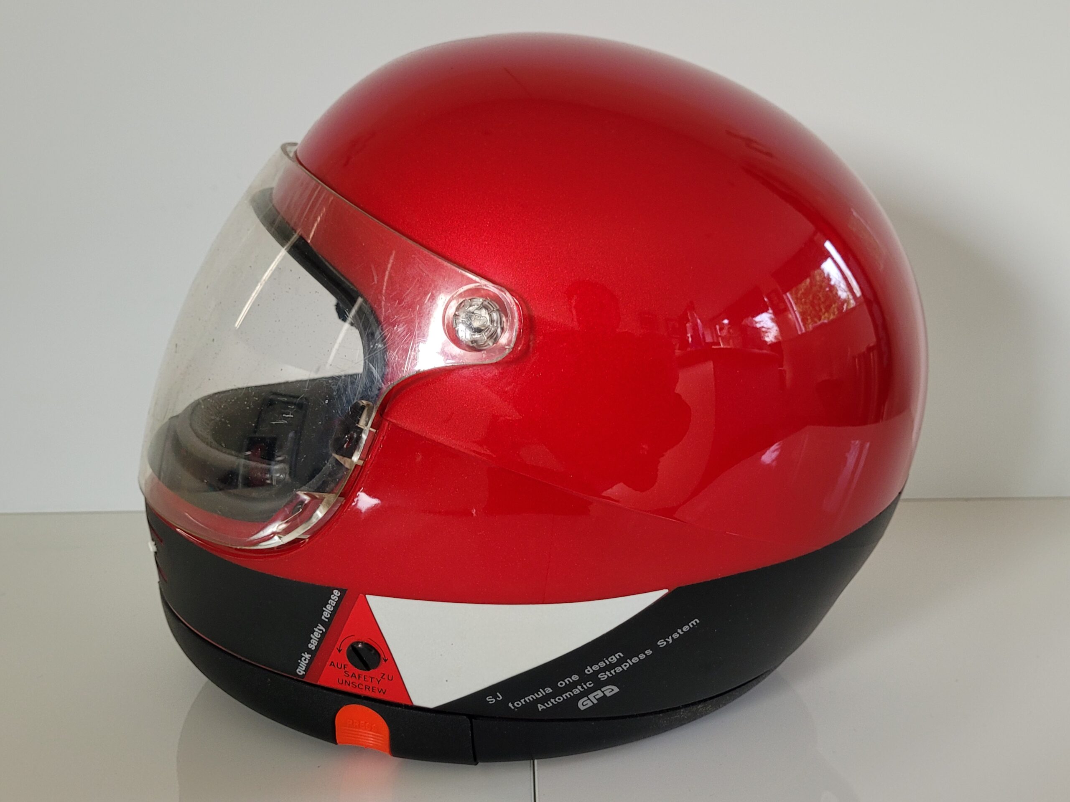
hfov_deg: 67.3
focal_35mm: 26
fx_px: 804
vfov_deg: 53.1
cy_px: 401
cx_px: 535
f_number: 1.8
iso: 160
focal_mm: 5.4
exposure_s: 1/100
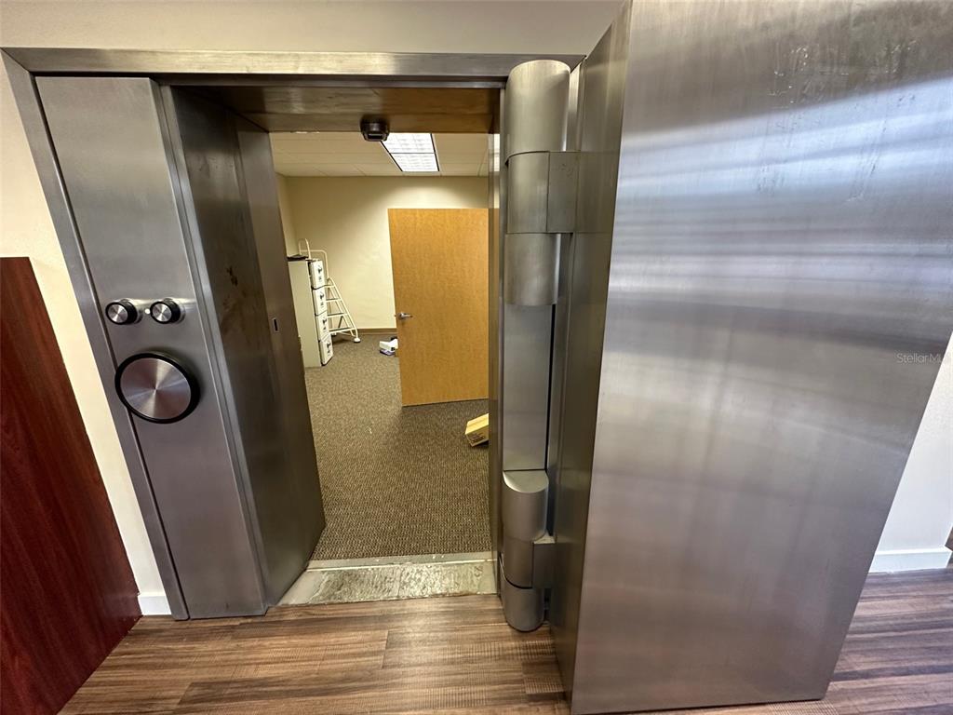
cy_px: 358
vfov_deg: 85.7
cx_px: 476
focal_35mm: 14
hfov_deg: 102.1
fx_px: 385
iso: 200
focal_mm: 2.22
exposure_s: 1/60
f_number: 2.2
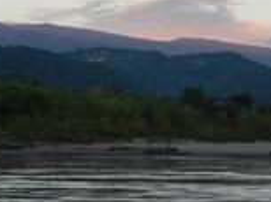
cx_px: 185
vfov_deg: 9.5
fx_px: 1219
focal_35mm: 156
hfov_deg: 12.7
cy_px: 58
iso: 160
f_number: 4.5
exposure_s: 1/100
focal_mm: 10.9
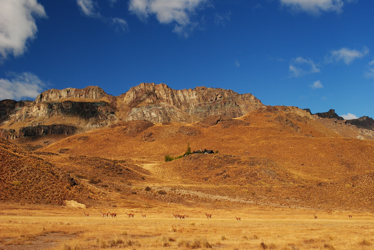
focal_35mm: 42
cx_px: 187
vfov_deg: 32.0
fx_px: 437
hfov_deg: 46.3
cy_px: 125
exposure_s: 1/160
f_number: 10
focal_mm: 28
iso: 200
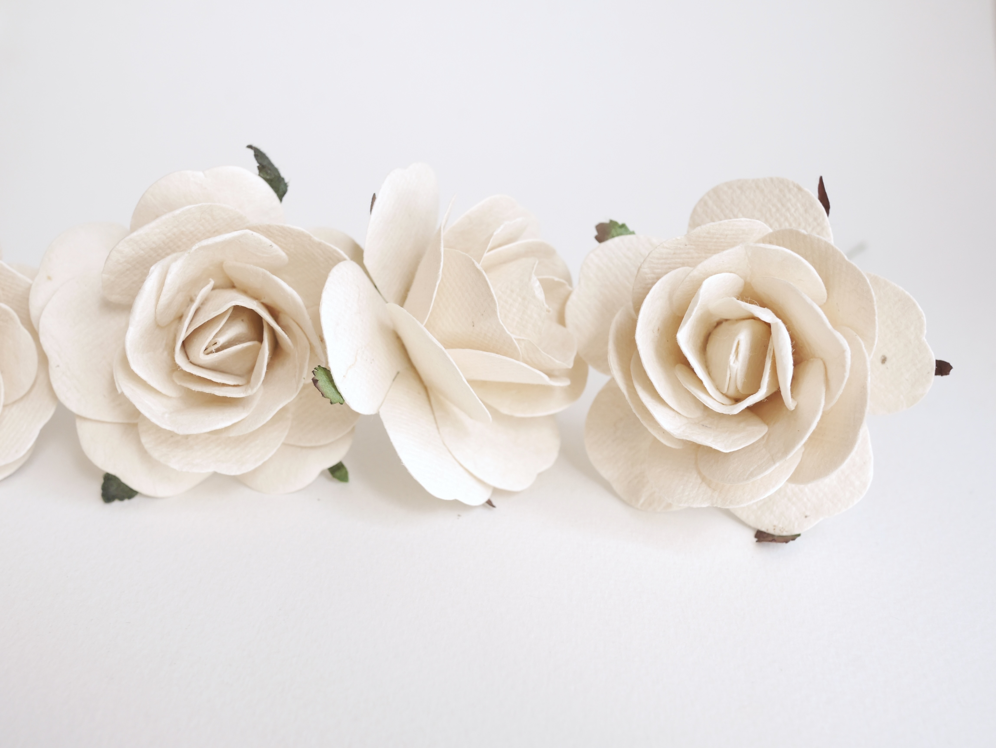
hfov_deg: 46.8
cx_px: 498
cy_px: 374
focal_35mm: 40
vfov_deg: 36.0
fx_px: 1151
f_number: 4.5
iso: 800
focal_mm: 20
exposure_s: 1/60
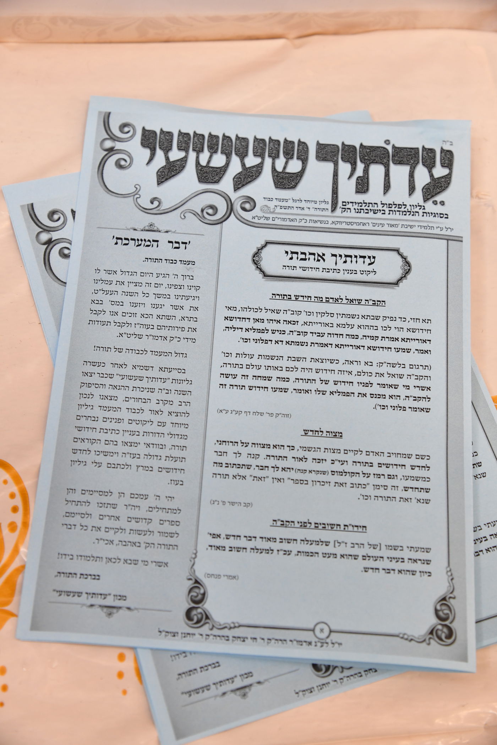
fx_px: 1346
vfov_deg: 31.0
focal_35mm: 65
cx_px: 248
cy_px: 372
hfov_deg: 20.9
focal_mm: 65
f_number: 6.3
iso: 1600
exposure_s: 1/100
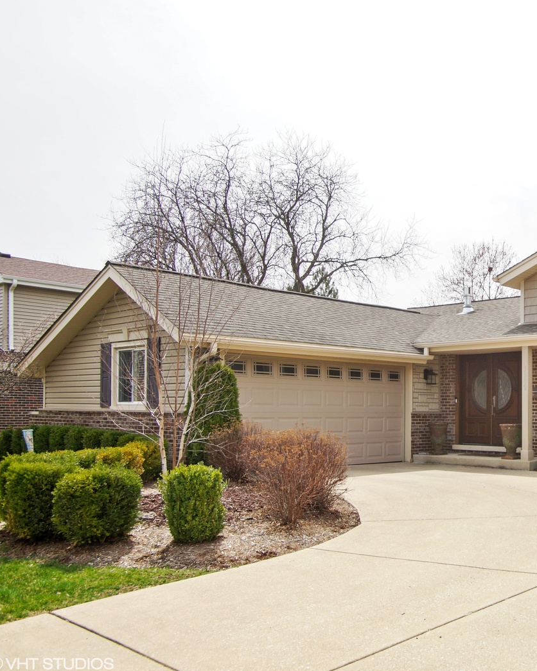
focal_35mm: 32
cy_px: 327
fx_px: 636
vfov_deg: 55.7
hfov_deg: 41.4
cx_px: 504
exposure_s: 1/320
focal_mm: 22
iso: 160
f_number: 8
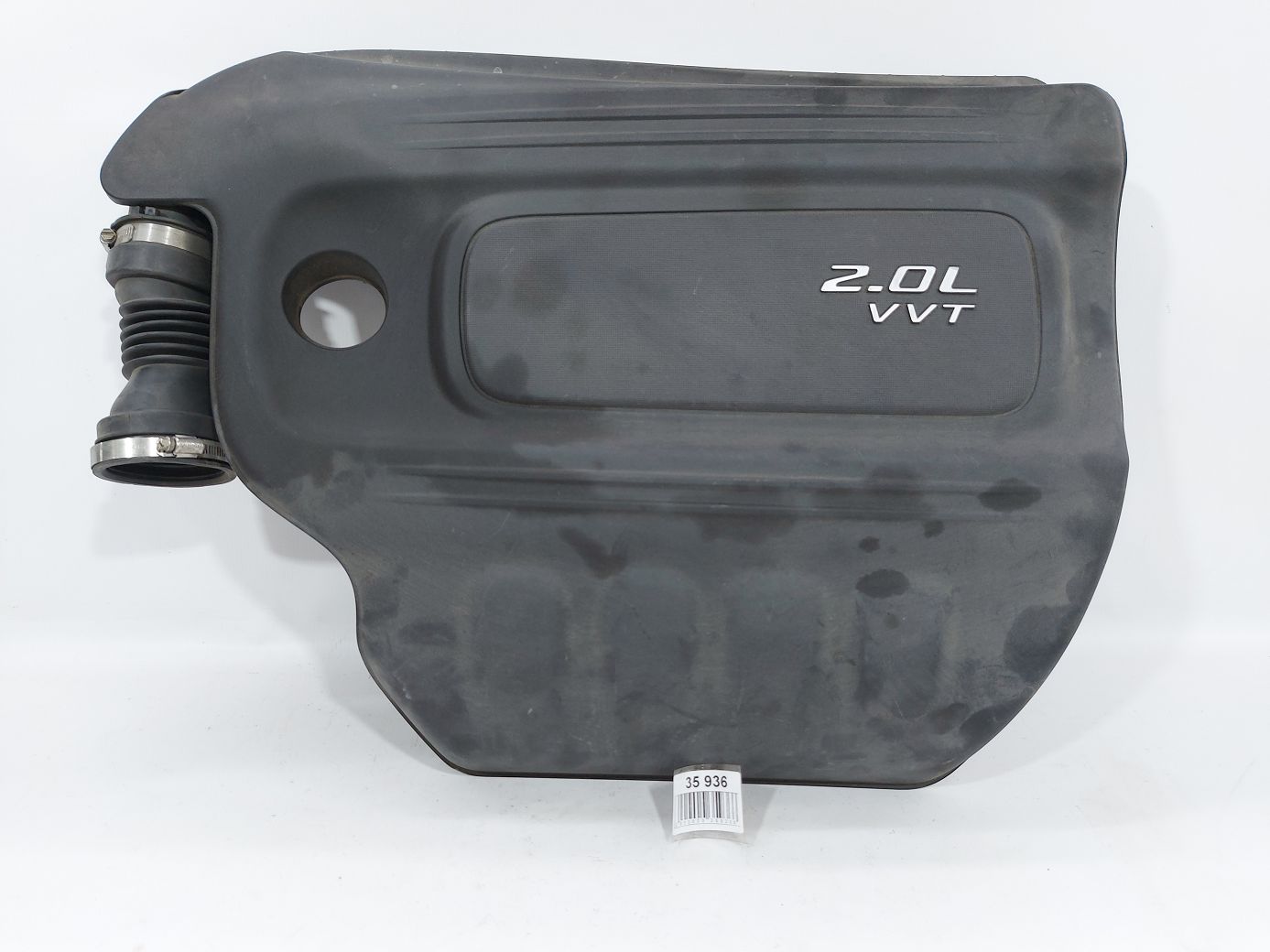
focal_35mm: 24
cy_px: 476
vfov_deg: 56.8
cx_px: 635
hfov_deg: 71.6
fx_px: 880
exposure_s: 1/50
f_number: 1.8
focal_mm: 5.23
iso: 64
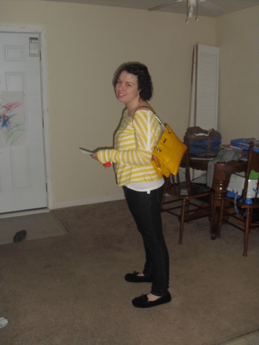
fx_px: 359
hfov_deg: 39.7
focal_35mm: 36
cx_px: 130
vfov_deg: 51.4
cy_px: 172
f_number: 3.1
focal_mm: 6.3
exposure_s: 1/60
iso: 200
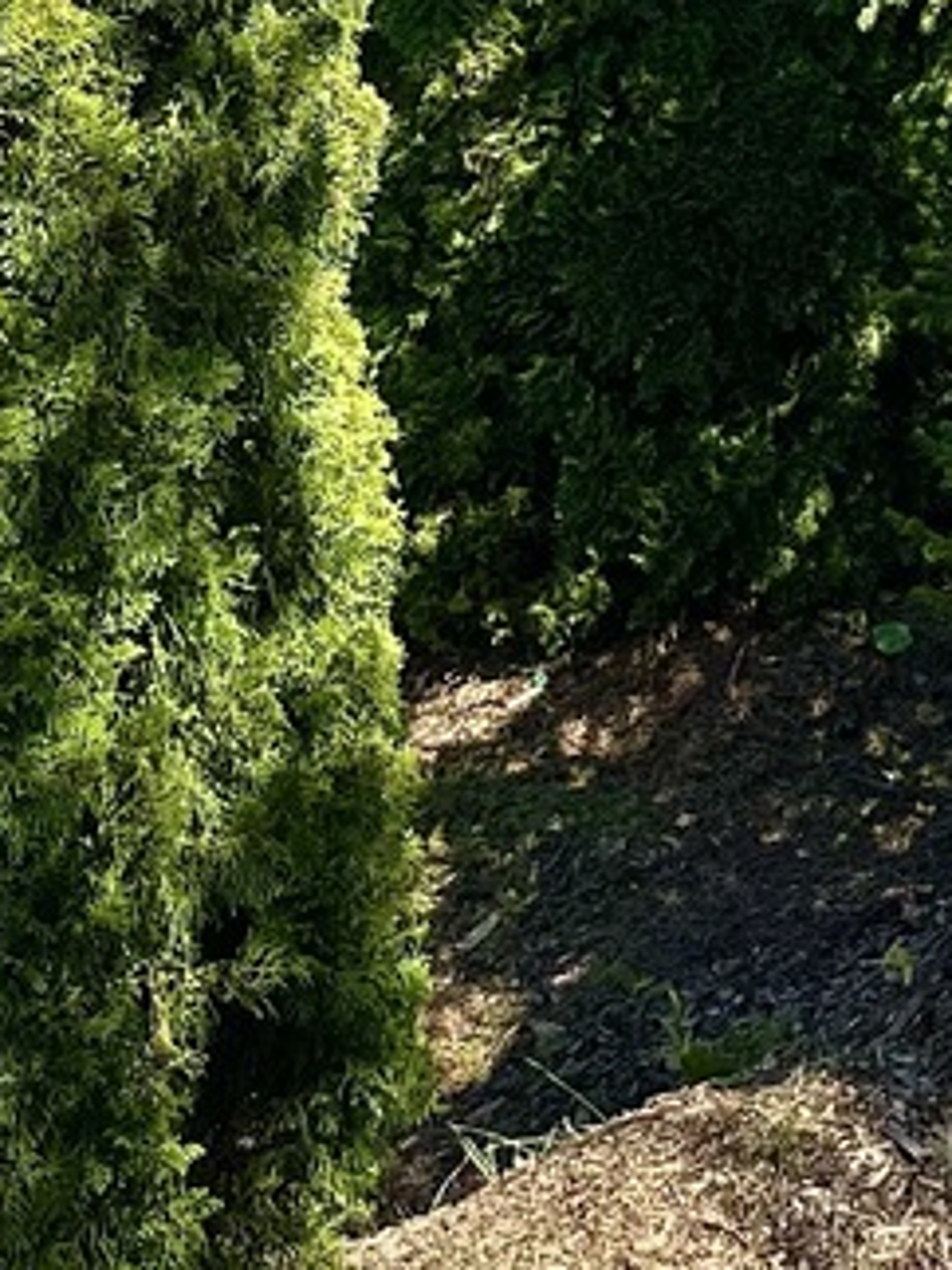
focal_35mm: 104
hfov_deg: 13.5
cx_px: 1377
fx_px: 3816
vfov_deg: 15.0
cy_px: -1345
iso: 80
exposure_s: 1/1949
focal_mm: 6.86
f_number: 1.78
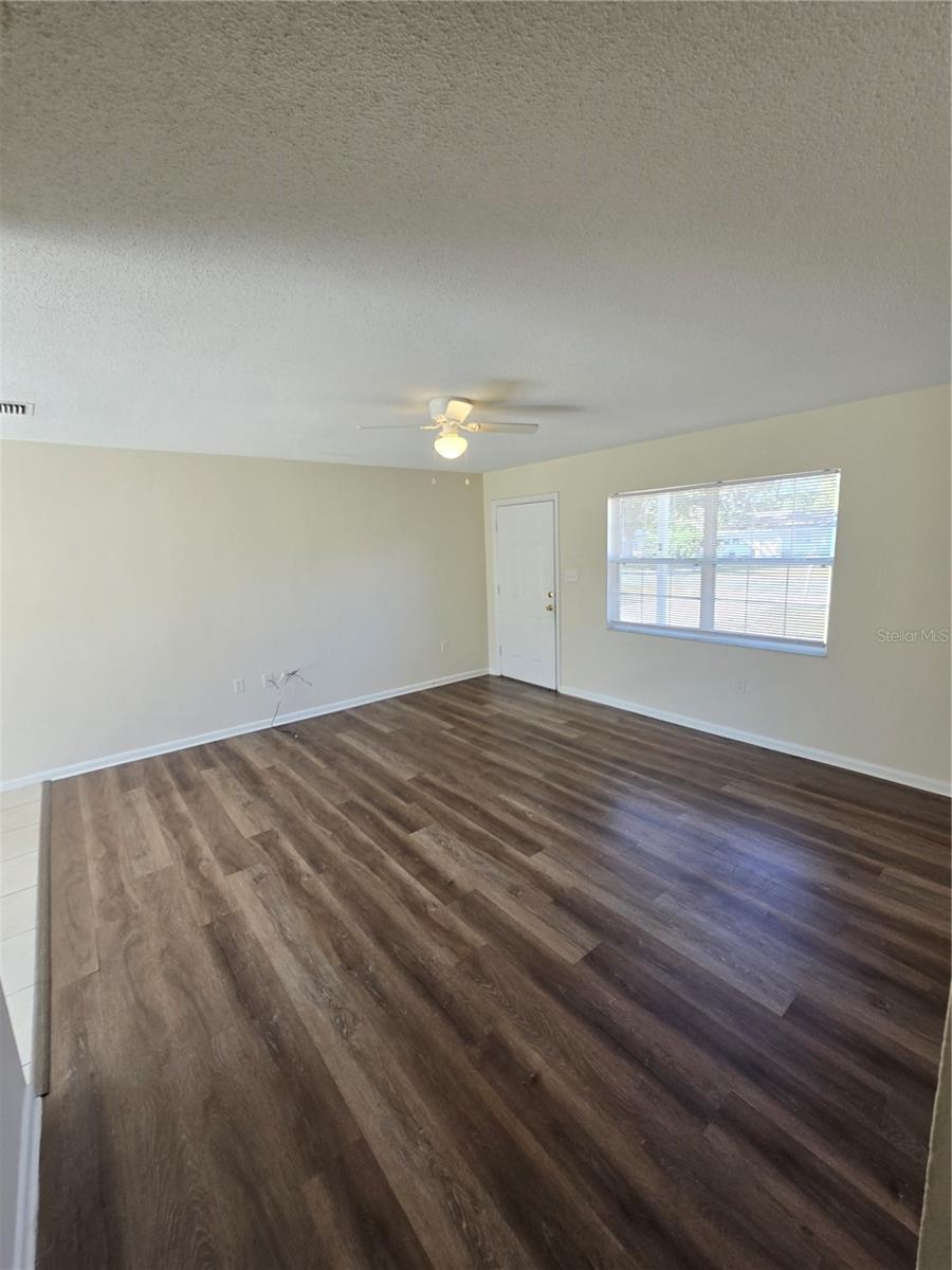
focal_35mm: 13
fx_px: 477
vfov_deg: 106.2
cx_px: 476
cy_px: 635
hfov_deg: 89.9
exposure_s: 1/60
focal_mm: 2.2
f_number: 2.2
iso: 50
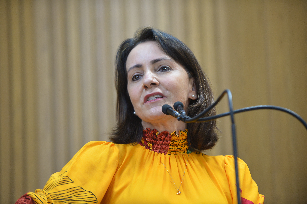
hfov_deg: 12.1
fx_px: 1448
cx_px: 154
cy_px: 102
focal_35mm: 170
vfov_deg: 8.1
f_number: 2.8
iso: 3200
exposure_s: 1/250
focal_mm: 170
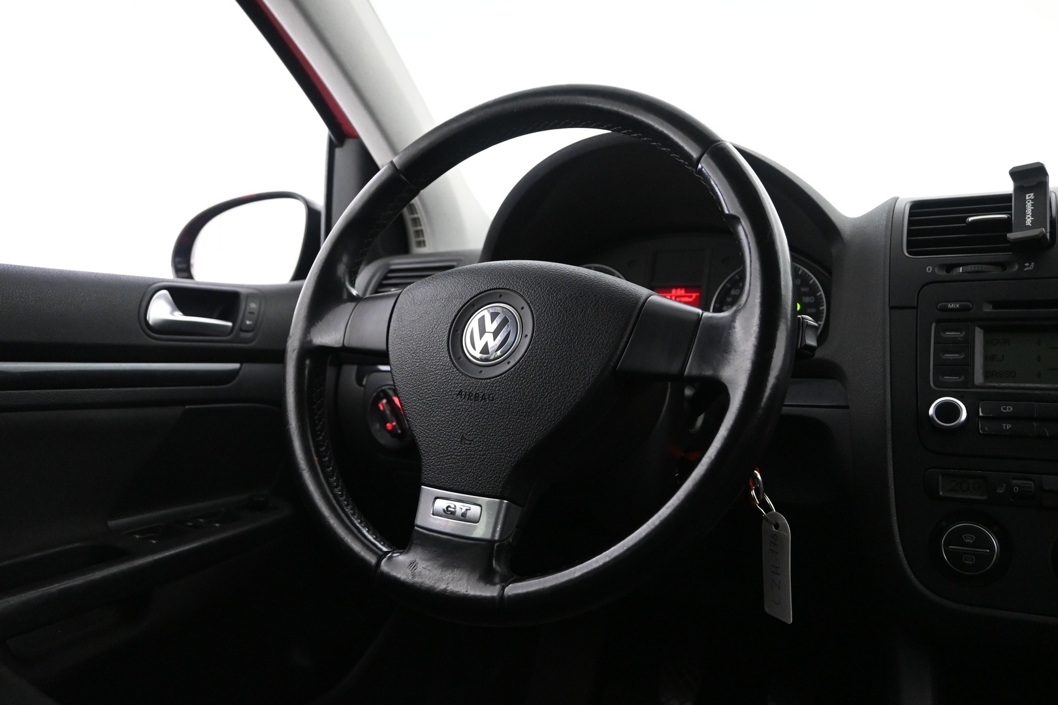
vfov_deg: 43.6
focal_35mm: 30
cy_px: 352
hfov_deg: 61.9
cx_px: 529
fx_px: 882
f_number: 3.8
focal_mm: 20
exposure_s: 1/40
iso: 3200
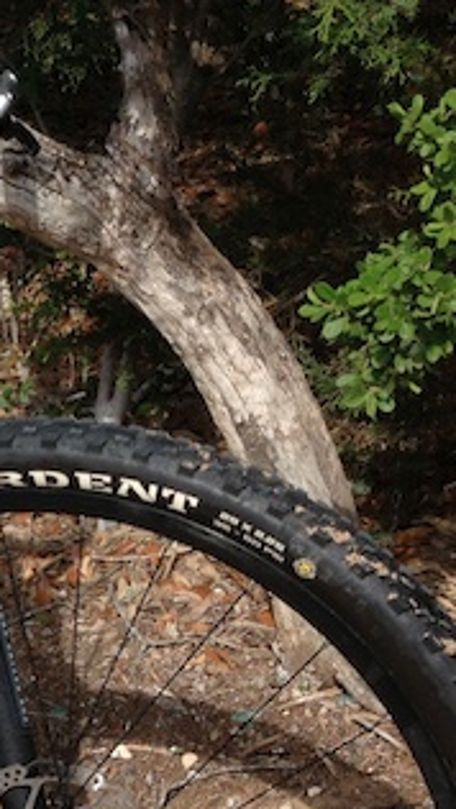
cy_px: 543
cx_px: -343
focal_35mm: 91
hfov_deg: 12.3
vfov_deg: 23.3
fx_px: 1954
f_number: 2.4
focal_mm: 4.13
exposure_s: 1/968
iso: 50
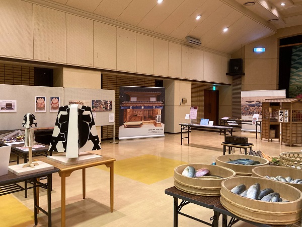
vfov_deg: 49.7
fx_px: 244
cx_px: 151
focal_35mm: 28
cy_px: 114
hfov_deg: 63.4
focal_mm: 3.99
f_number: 1.8
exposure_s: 1/50
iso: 250
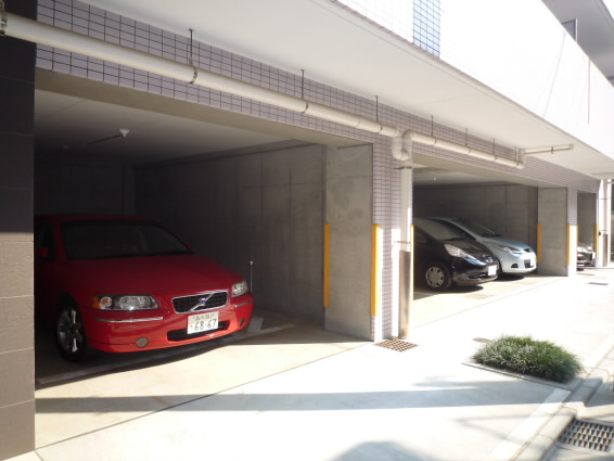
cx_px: 307
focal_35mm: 25
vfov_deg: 54.9
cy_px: 230
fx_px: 444
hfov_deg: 69.4
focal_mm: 4.4
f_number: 2.8
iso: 100
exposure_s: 1/320
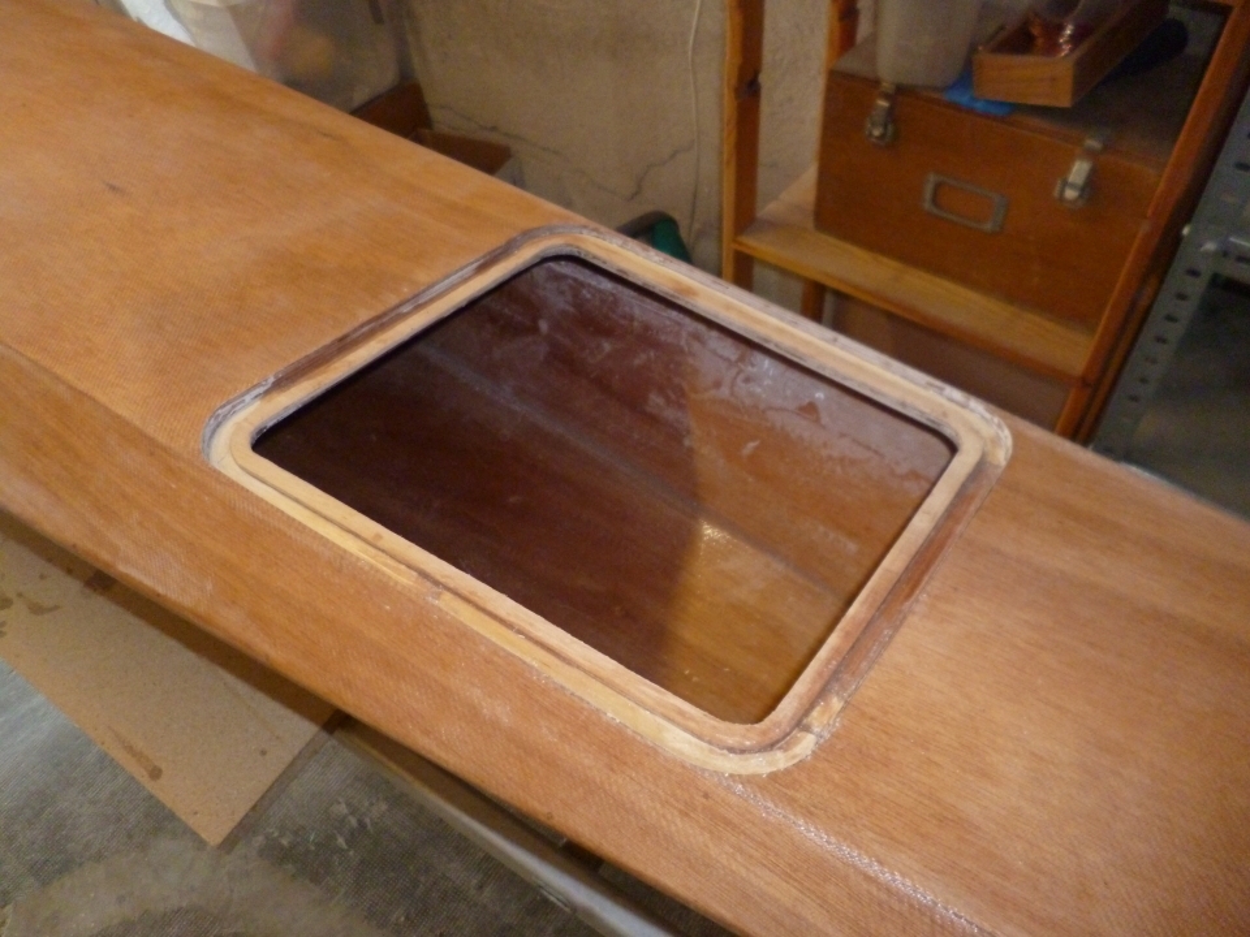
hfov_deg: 71.6
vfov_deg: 56.8
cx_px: 625
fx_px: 867
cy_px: 468
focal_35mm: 24
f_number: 2.5
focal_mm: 4.3
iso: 400
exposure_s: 1/60
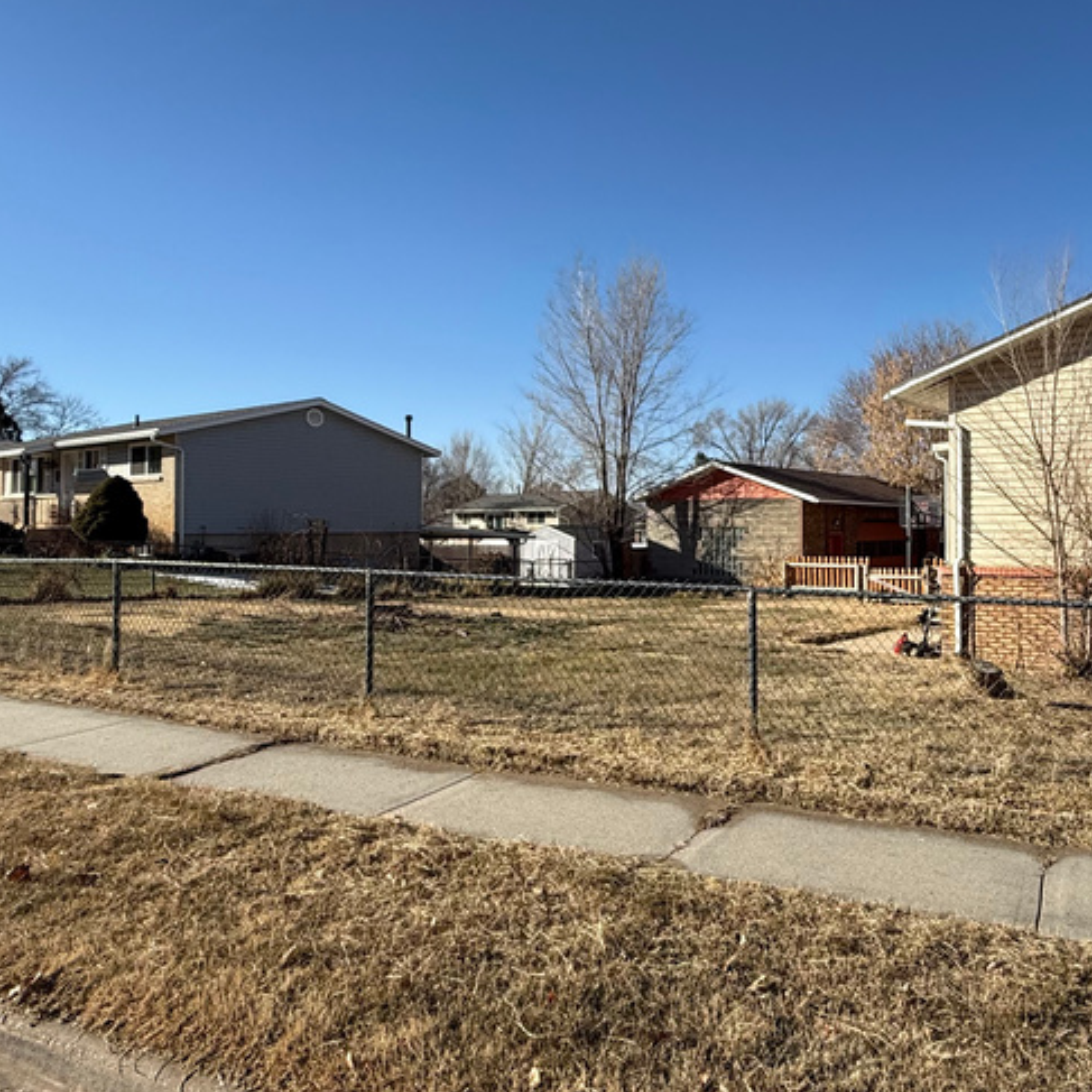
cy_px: 505
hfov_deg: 59.2
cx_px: 747
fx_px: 928
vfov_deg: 60.9
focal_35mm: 26
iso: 50
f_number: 2.2
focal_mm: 2.22
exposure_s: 1/2165
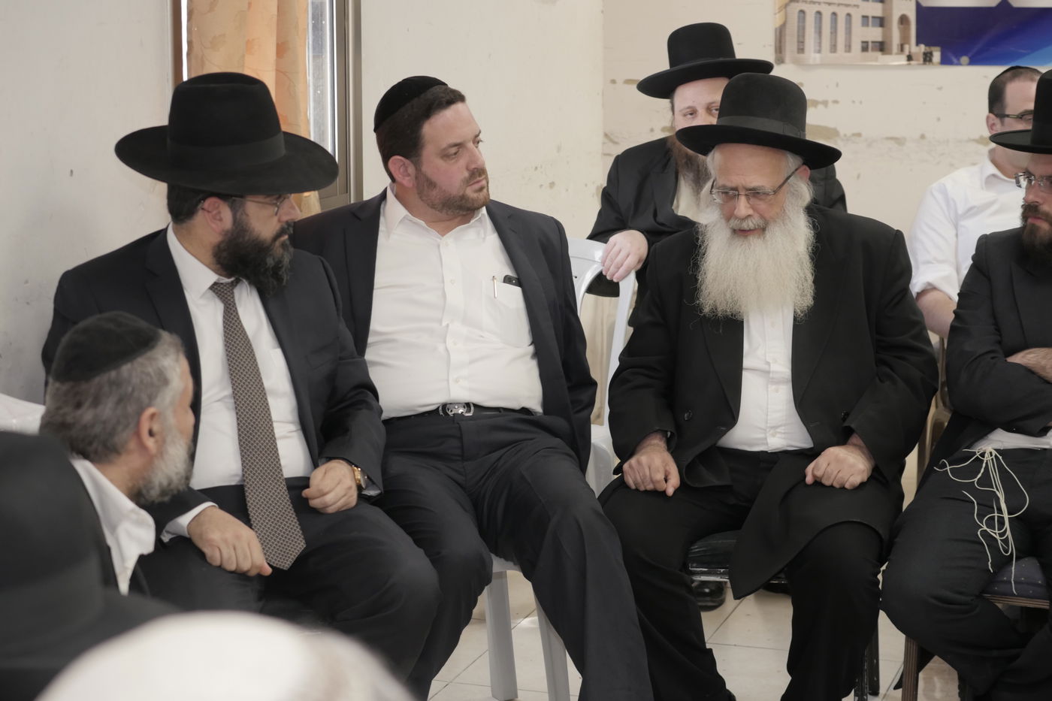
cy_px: 350
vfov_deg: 18.9
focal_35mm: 72
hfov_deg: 28.1
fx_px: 2104
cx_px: 526
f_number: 2.8
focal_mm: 35
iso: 640
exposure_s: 1/160
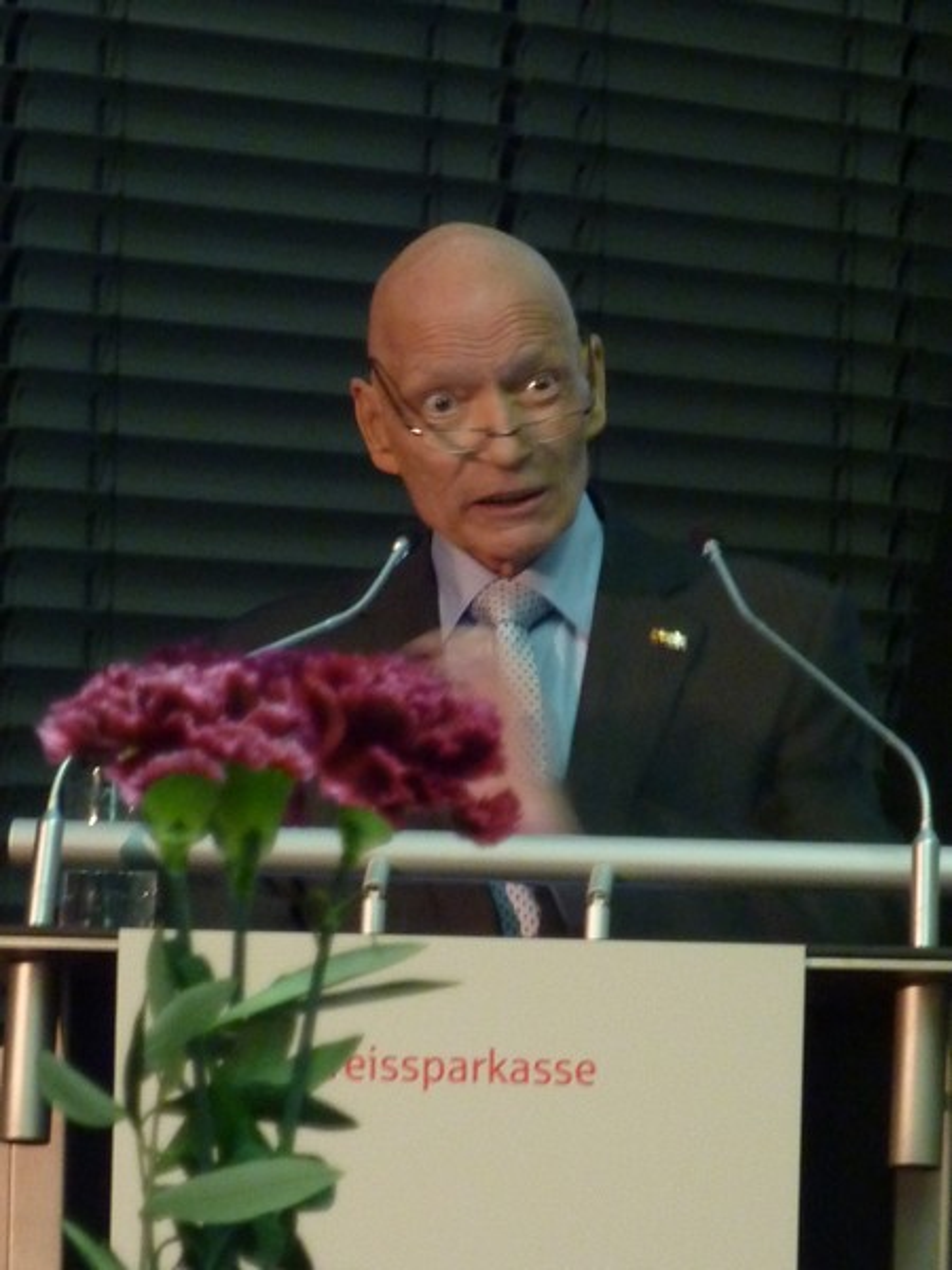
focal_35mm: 284
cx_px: 476
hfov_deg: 5.2
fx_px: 10414
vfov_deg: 7.0
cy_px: 635
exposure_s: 1/8
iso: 400
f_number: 4.5
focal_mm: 25.9
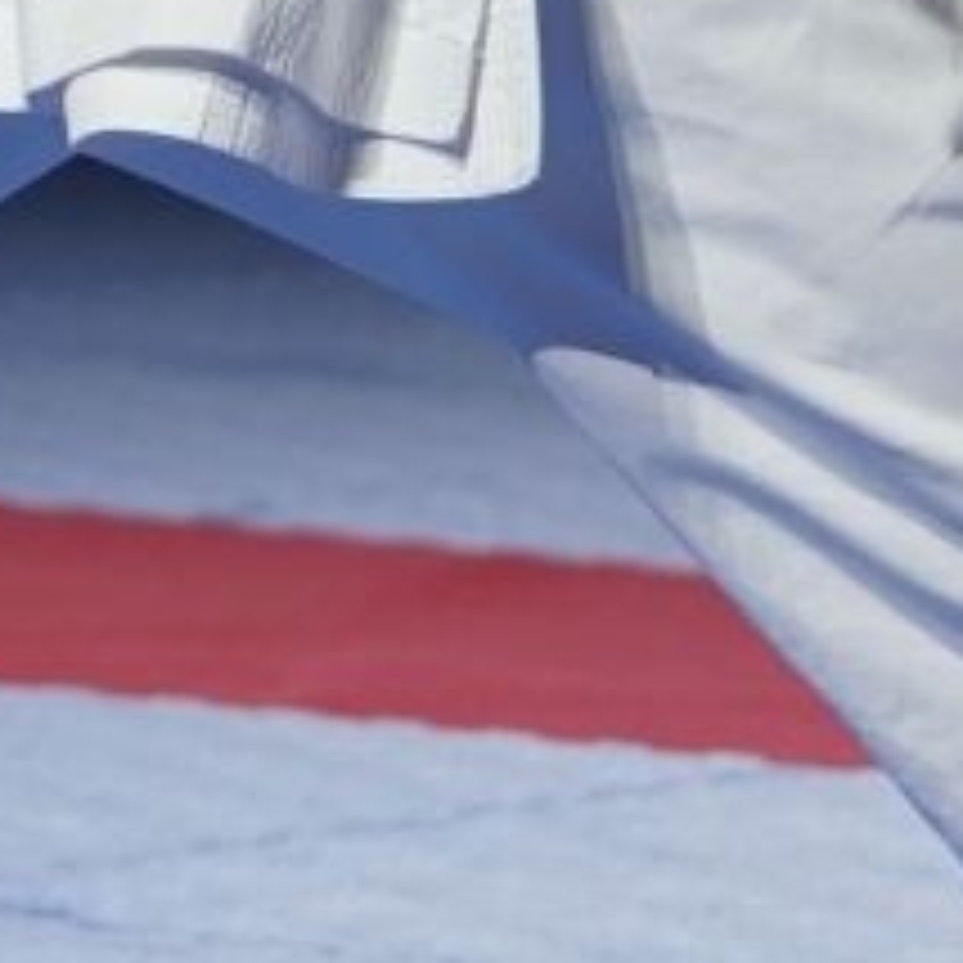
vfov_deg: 2.9
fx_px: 19136
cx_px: -1490
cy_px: -896
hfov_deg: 2.9
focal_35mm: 608
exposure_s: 1/500
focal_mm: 85
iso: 320
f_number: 2.8
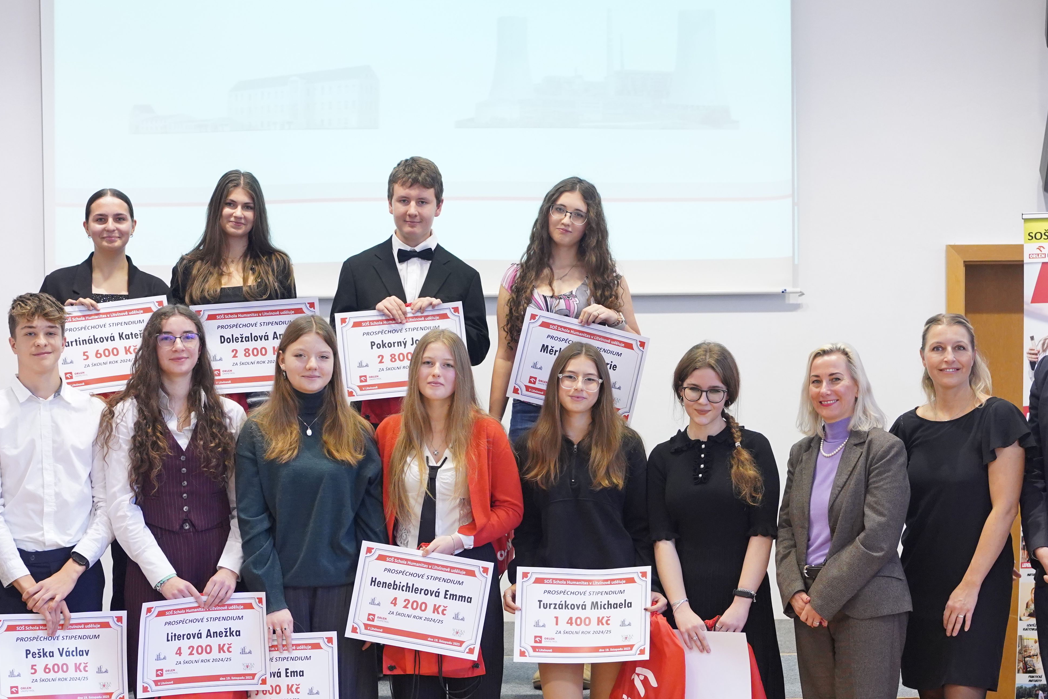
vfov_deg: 17.7
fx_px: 2241
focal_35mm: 77
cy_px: 485
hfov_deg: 26.3
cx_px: 550
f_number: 4
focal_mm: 50
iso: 3200
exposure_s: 1/125
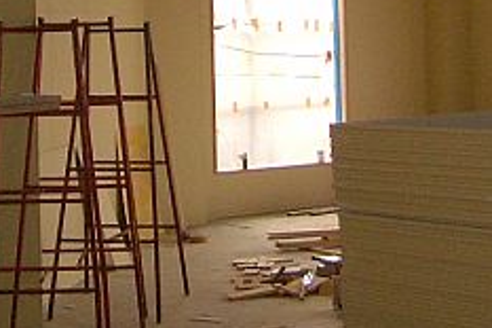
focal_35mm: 100
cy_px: -135
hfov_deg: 20.4
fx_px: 1366
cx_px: 177
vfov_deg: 13.1
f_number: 2.6
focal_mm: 5.8
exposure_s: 1/60
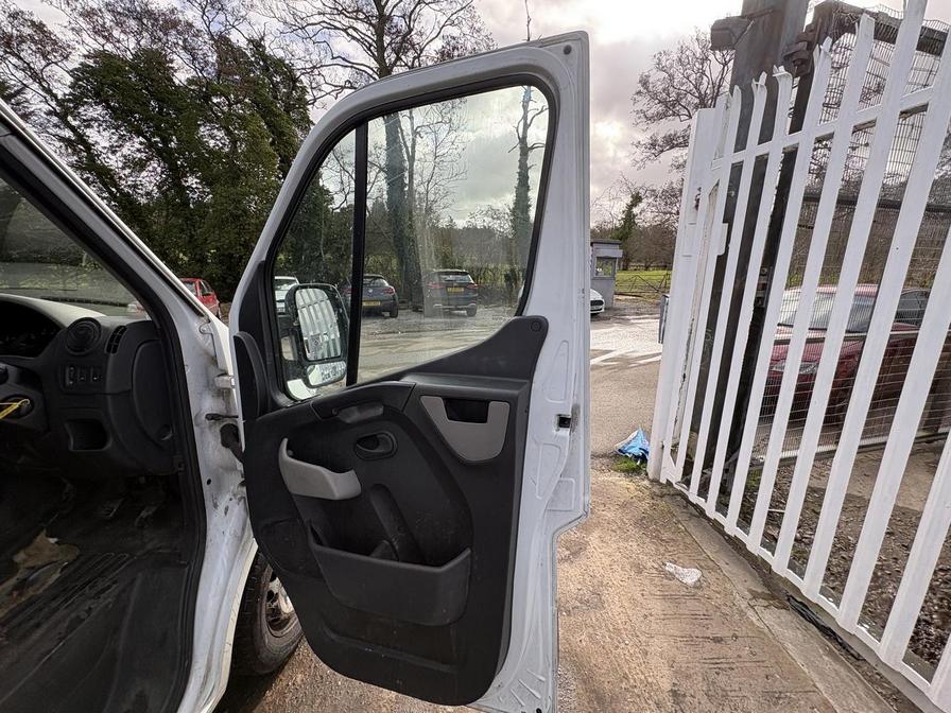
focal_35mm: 14
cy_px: 356
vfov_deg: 85.7
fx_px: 385
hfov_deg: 102.1
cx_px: 476
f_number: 2.2
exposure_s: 1/448
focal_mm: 2.22
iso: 40
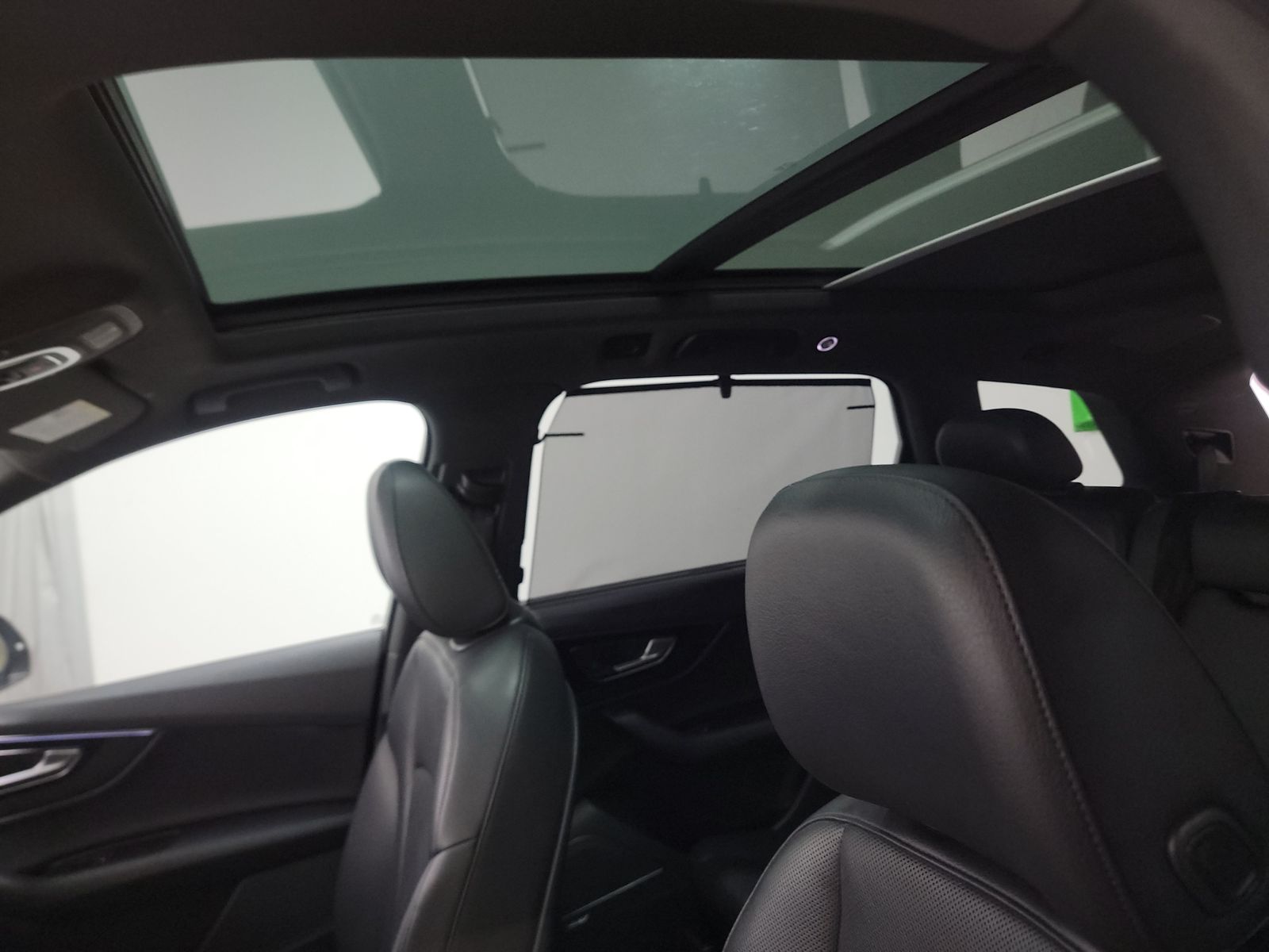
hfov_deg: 71.6
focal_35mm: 24
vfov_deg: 56.8
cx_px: 634
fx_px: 880
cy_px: 476
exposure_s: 1/14
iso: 885
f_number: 1.8
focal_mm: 6.7
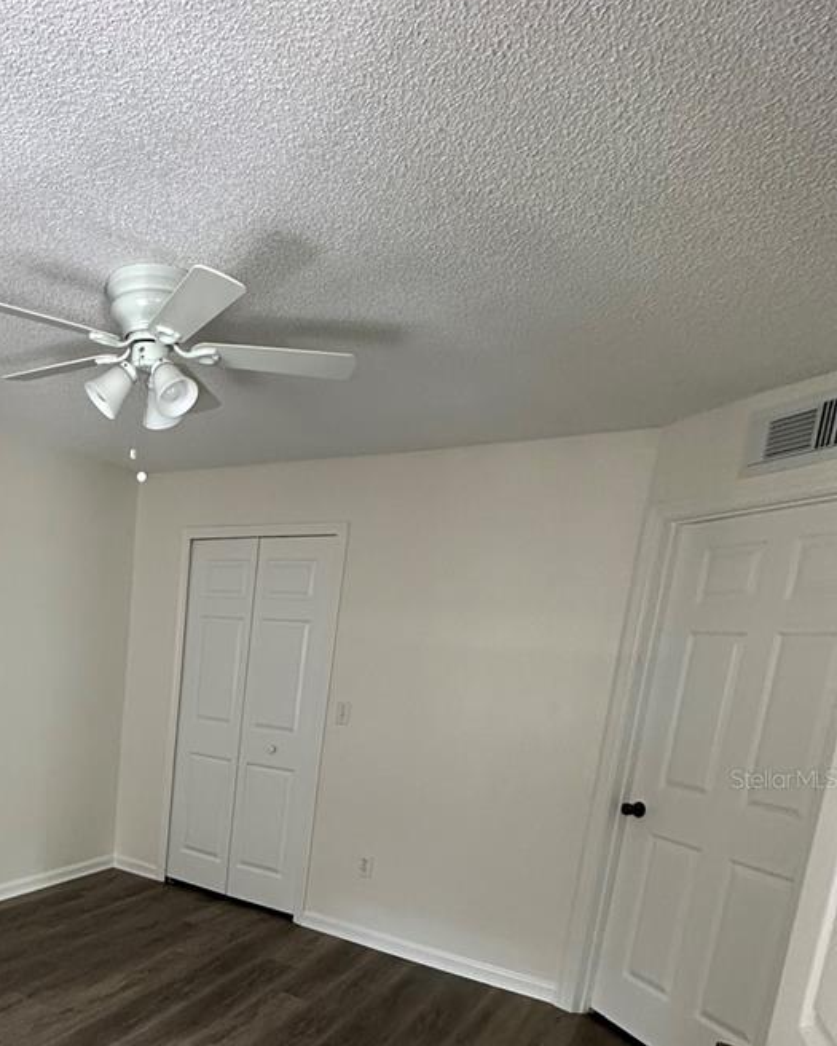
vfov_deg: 64.2
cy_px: 778
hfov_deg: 51.8
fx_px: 774
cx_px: 126
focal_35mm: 25
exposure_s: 1/60
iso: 500
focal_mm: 2.22
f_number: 2.2
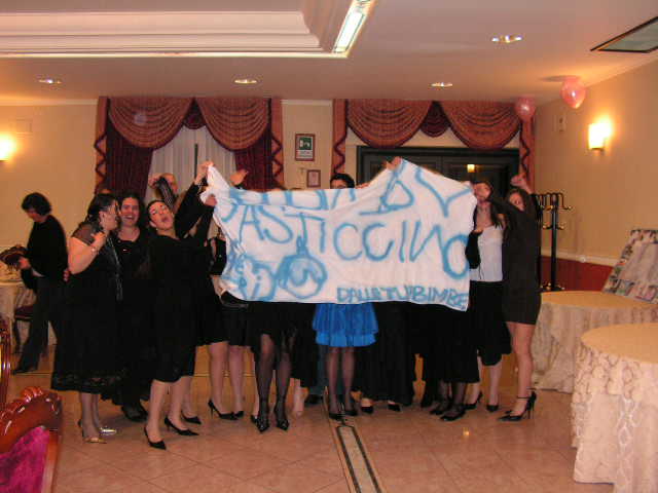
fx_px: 684
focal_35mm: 36
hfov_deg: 51.4
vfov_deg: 39.7
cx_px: 329
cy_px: 246
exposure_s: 1/40
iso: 200
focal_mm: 6
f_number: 3.2
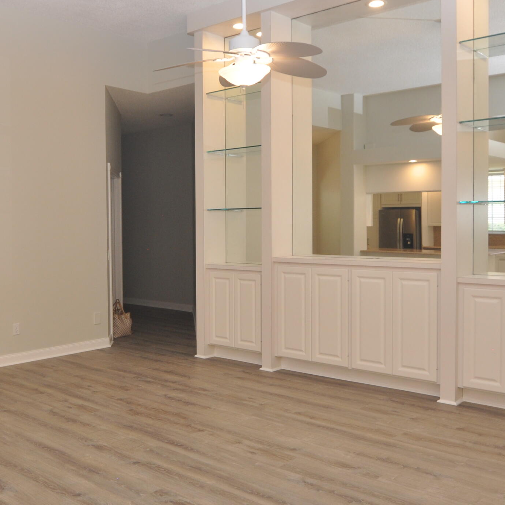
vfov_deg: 46.1
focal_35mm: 36
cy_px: 243
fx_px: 593
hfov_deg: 45.8
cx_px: 198
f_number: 4.5
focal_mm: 13
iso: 400
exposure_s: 1/80
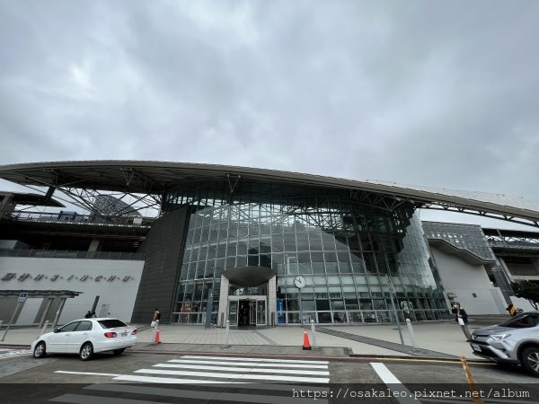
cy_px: 202
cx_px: 270
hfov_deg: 106.2
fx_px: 202
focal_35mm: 13
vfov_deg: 89.9
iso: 32
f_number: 1.8
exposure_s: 1/1074
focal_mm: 1.57
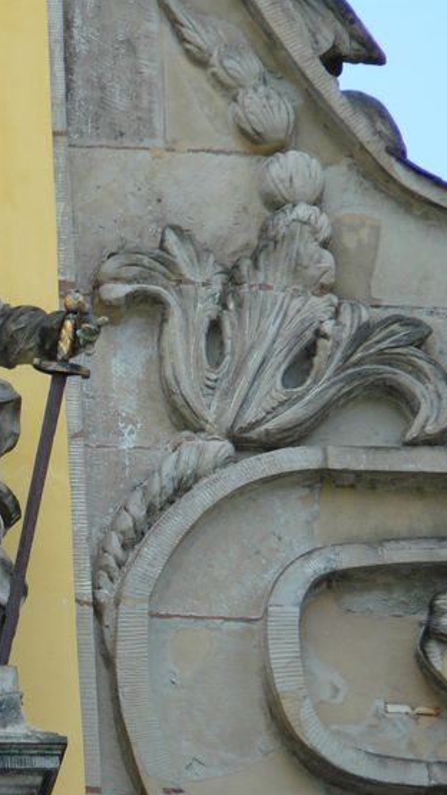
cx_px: -1
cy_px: 427
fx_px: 16696
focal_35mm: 792
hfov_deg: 1.5
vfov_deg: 2.7
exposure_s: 1/250
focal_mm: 82.8
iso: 100
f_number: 5.6
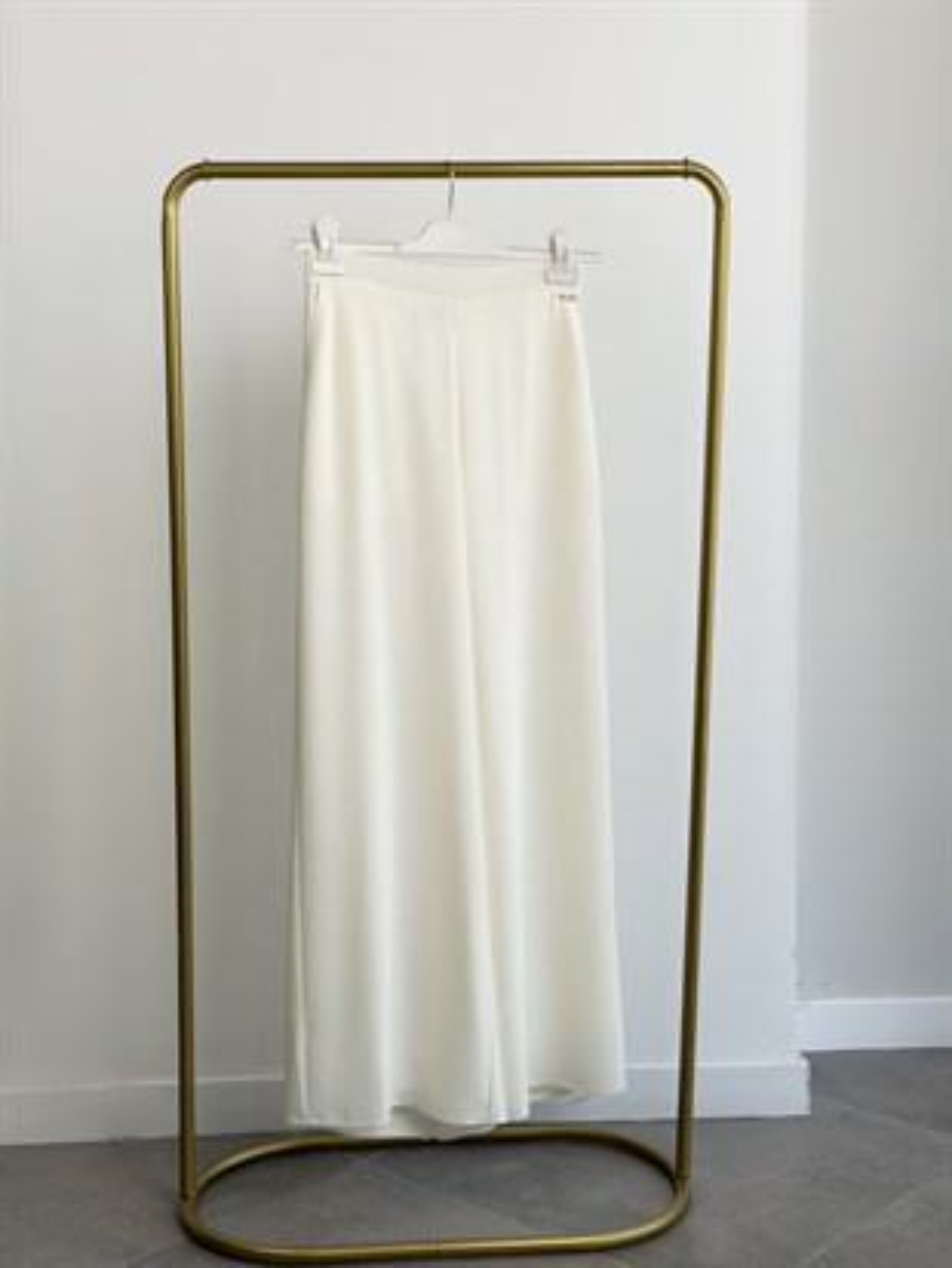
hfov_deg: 30.3
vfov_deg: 39.6
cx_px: 476
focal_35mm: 48
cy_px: 634
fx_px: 1759
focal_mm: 6.76
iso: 64
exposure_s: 1/442
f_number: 1.78
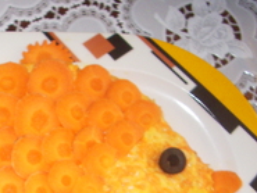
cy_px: 222
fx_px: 631
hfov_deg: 22.4
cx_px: 21
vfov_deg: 16.7
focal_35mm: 85
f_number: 2.6
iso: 160
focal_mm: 5.8
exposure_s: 1/40
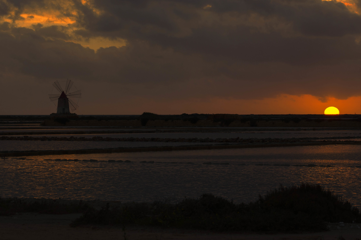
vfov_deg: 8.7
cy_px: 120
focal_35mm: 158
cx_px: 180
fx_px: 1579
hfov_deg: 13.0
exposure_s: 1/200
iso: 200
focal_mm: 105
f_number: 10
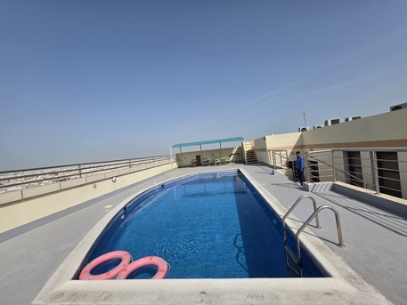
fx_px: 153
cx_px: 204
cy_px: 152
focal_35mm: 13
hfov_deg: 106.2
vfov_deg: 89.9
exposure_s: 1/4217
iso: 40
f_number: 1.9
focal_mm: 2.2
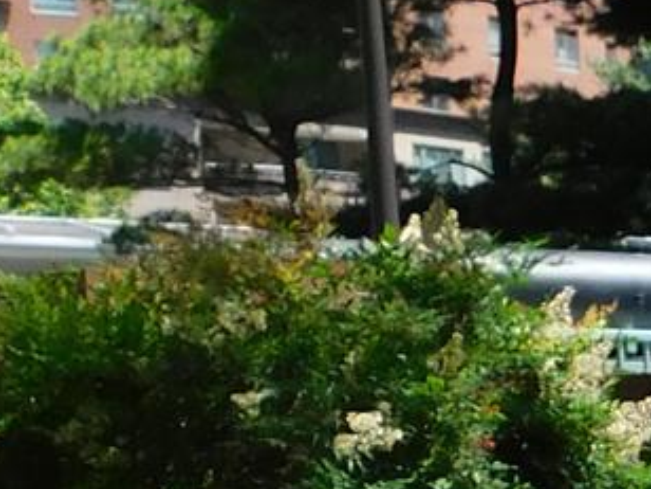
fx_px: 3122
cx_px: 1644
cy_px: 1022
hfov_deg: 10.1
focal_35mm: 166
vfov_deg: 8.4
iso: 125
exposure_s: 1/640
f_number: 3.1
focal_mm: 4.5
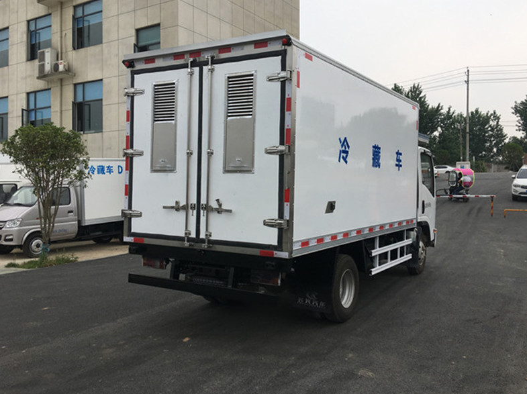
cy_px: 185
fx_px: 487
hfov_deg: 56.8
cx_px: 279
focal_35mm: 32
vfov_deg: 44.1
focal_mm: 4.15
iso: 25
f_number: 2.2
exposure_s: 1/801
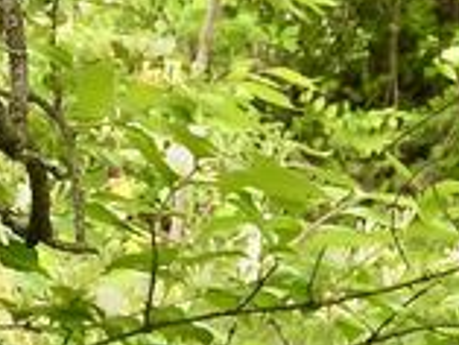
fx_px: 2282
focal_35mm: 172
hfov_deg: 10.3
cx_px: 1016
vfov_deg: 8.6
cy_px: 20
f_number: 2.2
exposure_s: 1/120
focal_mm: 4.15
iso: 50
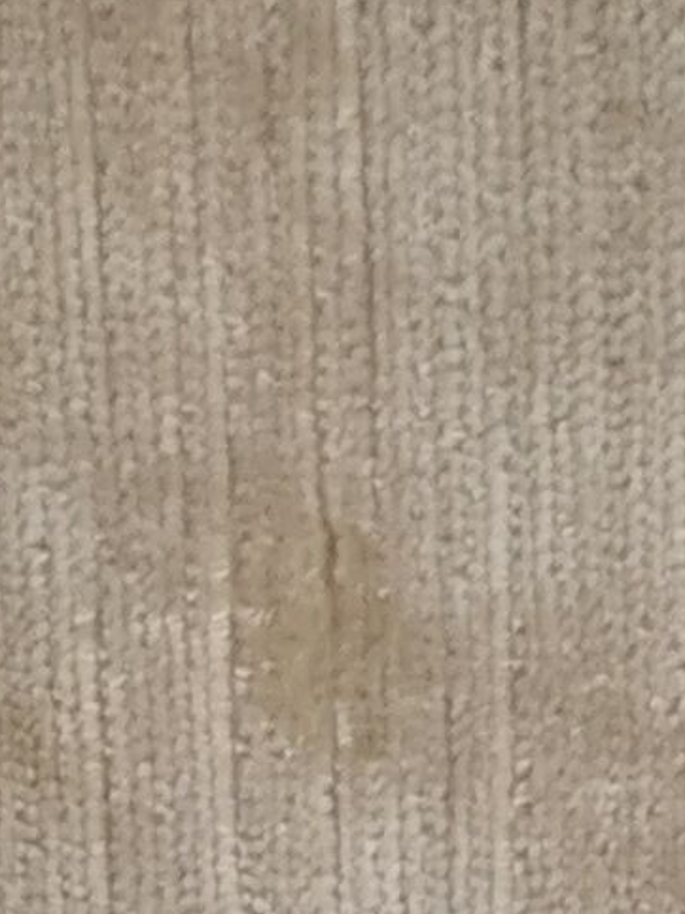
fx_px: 5385
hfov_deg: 7.3
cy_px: 2897
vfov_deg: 8.1
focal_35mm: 204
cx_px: 233
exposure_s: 1/100
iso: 50
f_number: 1.8
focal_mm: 5.58
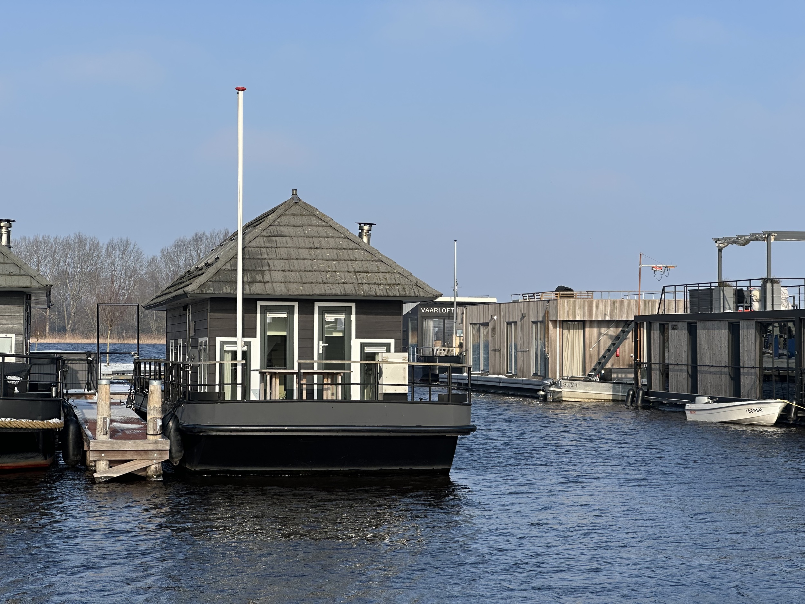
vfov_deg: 19.1
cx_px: 402
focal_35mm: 77
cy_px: 302
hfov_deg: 25.3
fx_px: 1791
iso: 32
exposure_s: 1/752
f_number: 2.8
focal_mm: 9
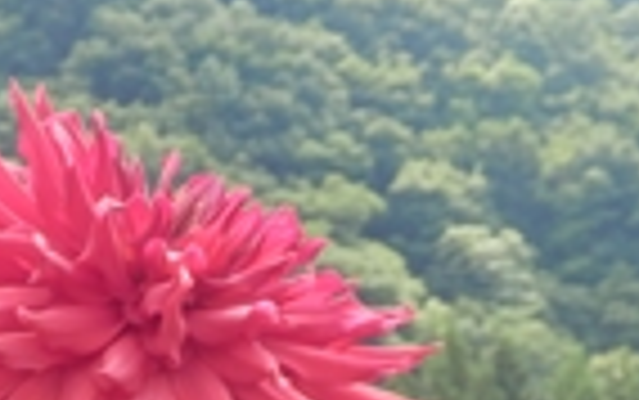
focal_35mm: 135
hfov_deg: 15.3
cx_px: 50
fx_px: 2353
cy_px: 804
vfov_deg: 9.1
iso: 80
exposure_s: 1/160
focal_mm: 6
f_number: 3.4
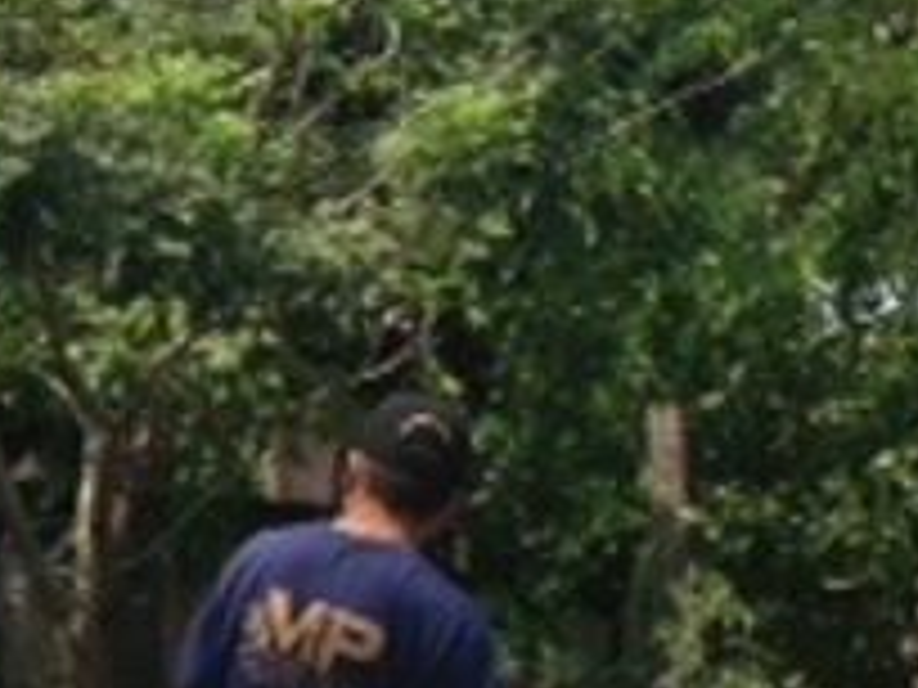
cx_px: -284
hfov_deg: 11.6
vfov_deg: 8.8
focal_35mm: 166
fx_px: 4402
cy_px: 913
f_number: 2.4
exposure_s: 1/1205
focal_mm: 4.12
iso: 50
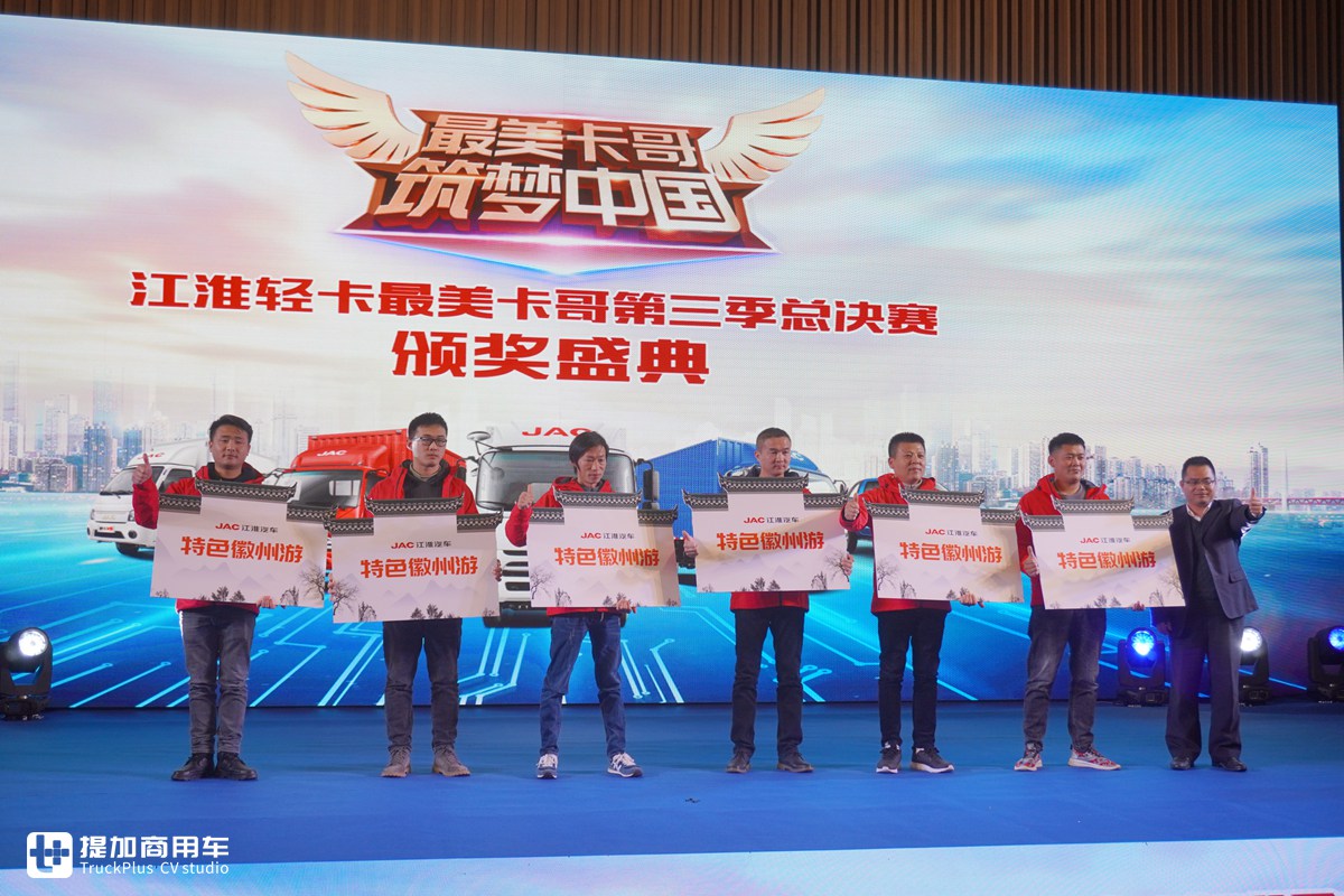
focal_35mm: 42
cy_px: 448
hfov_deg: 46.4
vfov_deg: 31.9
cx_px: 672
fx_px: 1568
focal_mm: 28
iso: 250
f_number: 4.5
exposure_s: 1/160
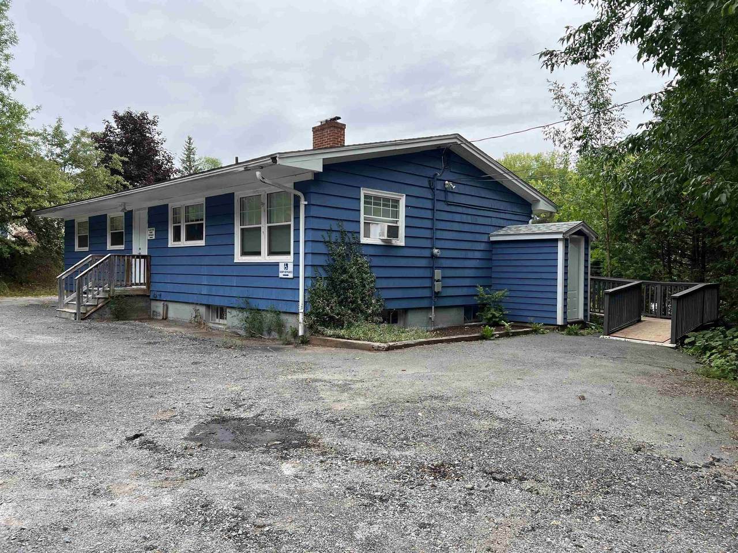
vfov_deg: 53.1
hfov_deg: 67.3
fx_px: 554
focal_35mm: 26
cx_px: 369
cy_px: 276
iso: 50
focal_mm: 5.7
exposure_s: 1/1575
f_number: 1.5
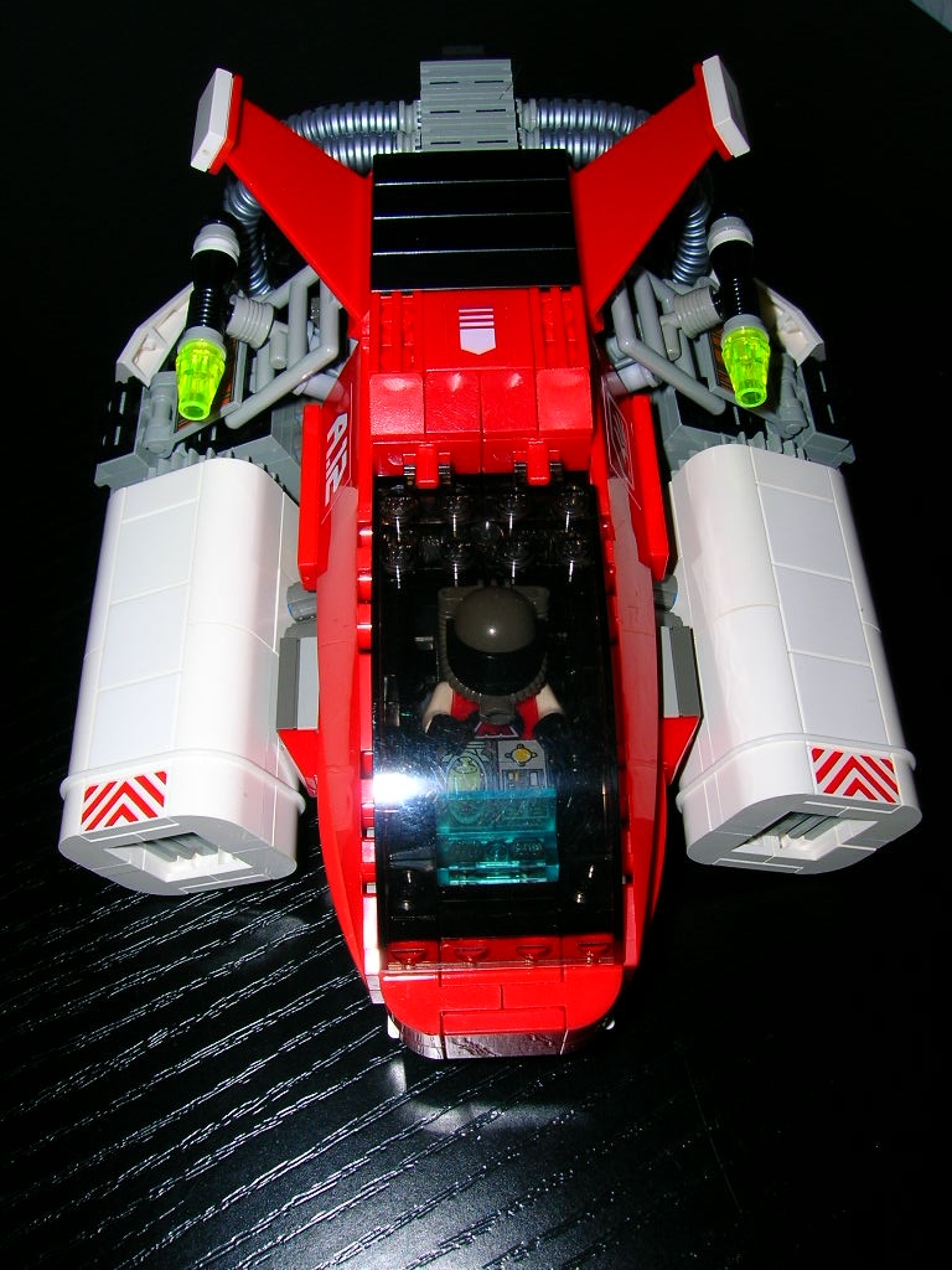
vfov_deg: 54.0
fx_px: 1247
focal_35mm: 34
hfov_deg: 41.8
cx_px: 476
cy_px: 635
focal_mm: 5.7
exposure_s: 1/60.1
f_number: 4.9
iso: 50
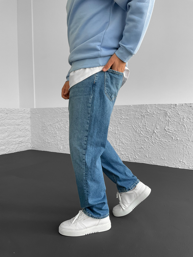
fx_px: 216
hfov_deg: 48.2
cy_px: 128
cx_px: 96
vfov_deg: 61.7
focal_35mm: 29
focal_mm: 3
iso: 64
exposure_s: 1/120
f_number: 1.8
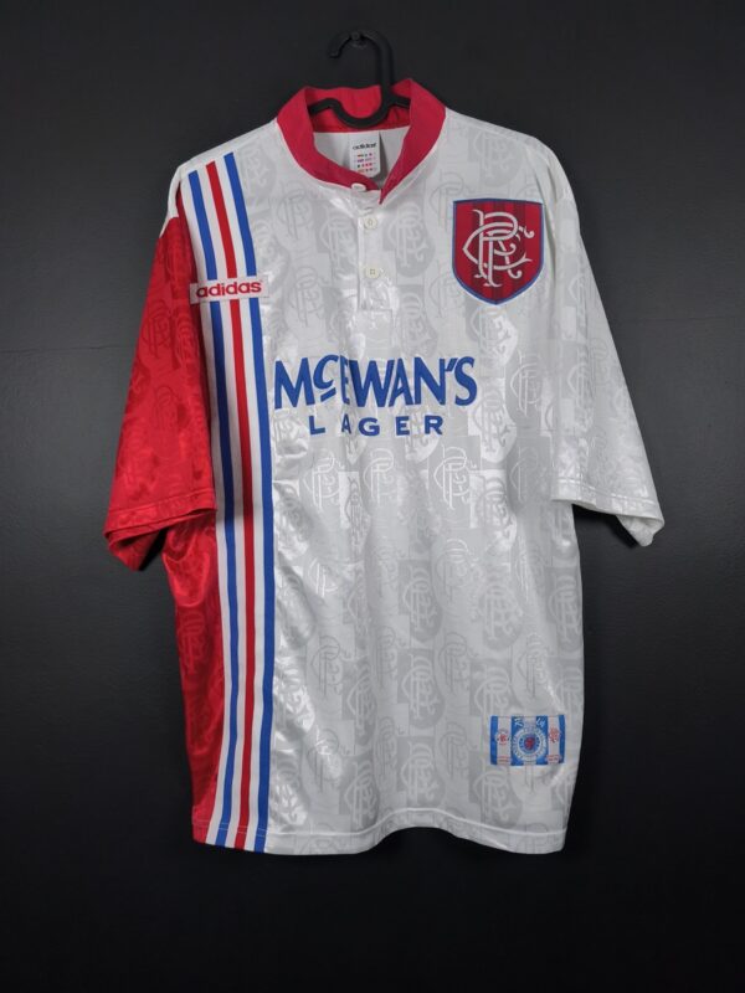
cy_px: 496
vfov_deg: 73.9
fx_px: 660
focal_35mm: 23
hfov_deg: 58.9
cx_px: 372
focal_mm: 6.57
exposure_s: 1/160
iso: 400
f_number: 1.6
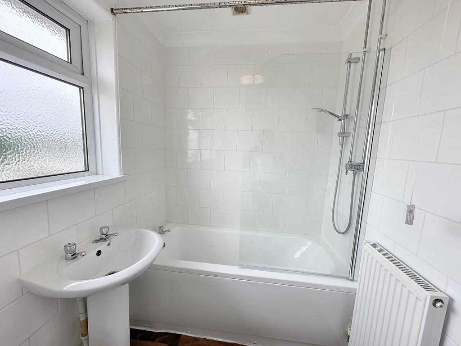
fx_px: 186
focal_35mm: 14
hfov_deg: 102.1
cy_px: 173
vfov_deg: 85.7
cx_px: 230
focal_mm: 2.2
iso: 40
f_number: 2.2
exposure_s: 1/238
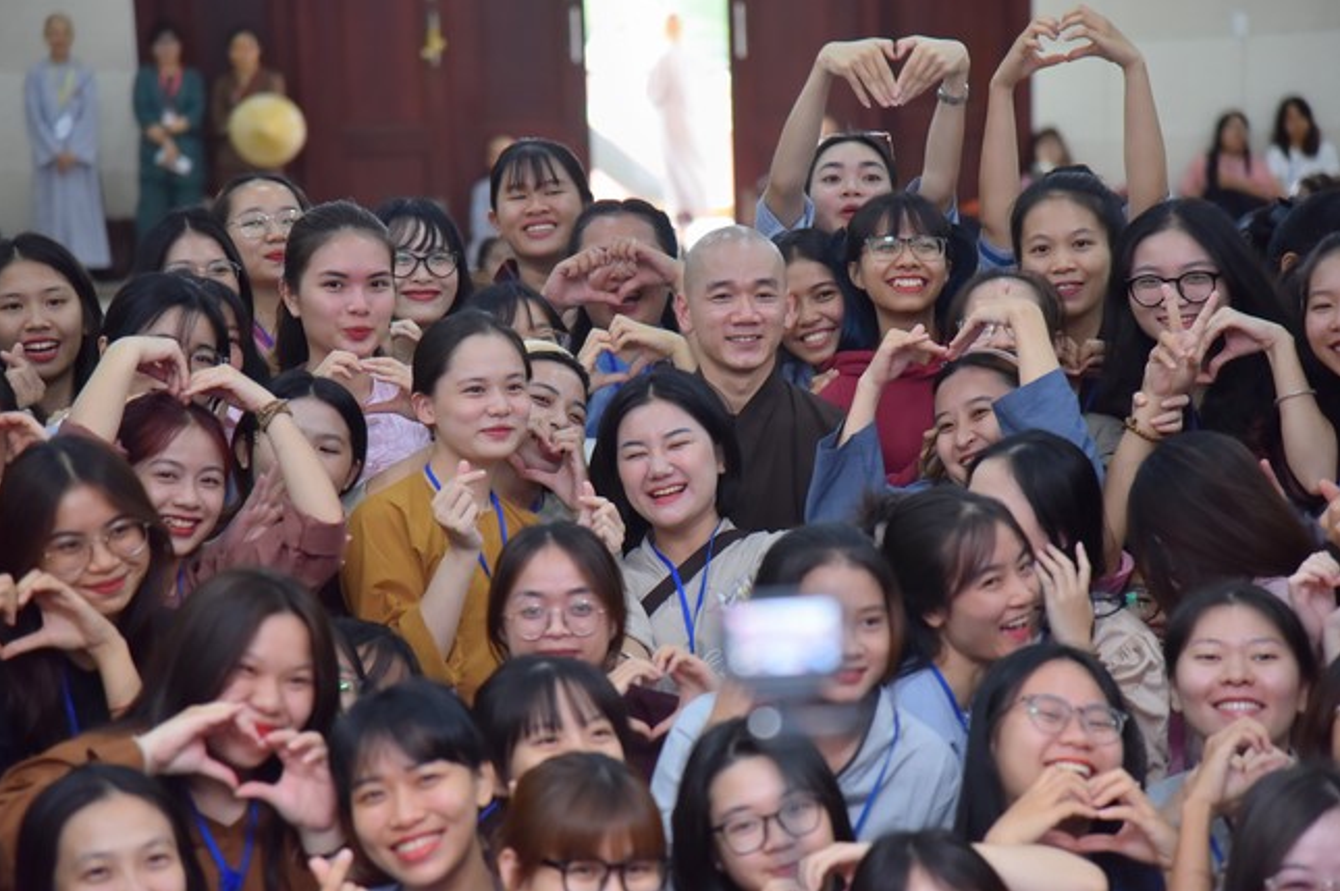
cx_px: 667
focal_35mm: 121
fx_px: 4500
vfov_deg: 11.3
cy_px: 446
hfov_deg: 16.9
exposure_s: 1/160
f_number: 4
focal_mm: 120
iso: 1250
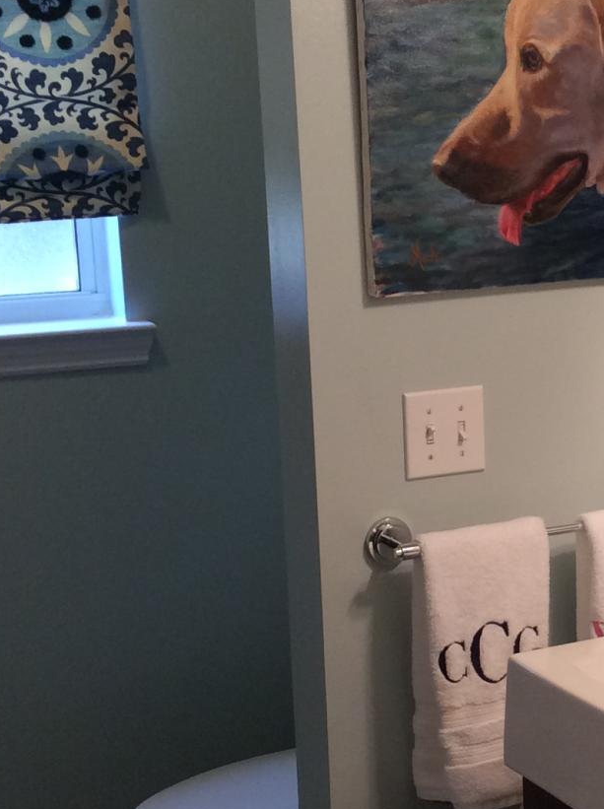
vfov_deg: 25.1
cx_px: 614
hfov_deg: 18.3
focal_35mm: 78
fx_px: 1820
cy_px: 443
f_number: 2.4
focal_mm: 3.3
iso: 64
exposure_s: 1/24
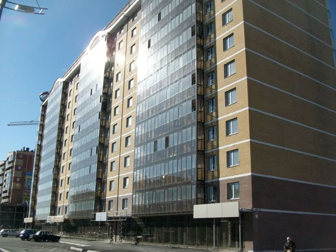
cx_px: 168
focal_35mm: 34
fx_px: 330
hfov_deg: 54.0
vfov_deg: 41.8
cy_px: 126
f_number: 5.5
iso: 64
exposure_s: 1/432
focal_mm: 5.7
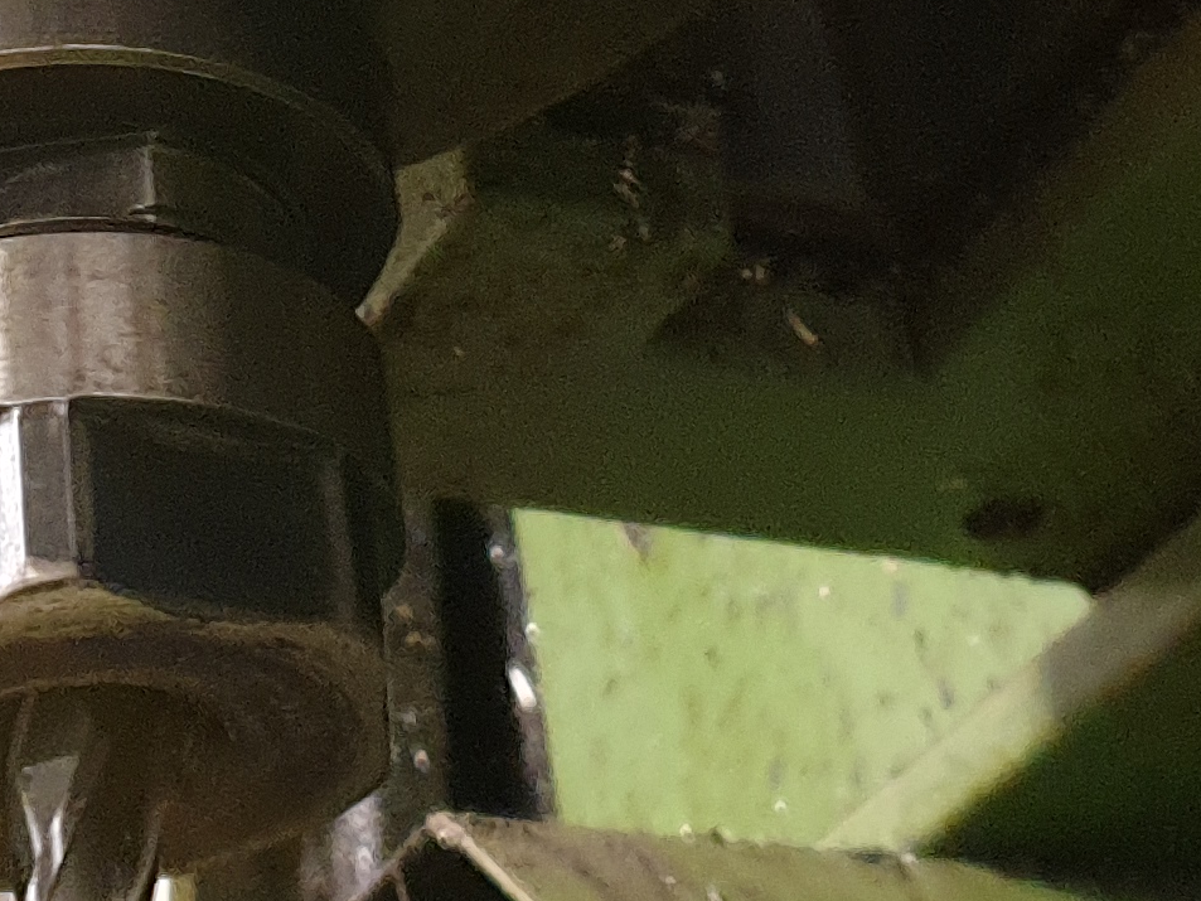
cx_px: 244
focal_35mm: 110
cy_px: -150
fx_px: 3817
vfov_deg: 13.1
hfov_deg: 17.7
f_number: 1.5
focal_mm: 4.3
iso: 250
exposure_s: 1/20
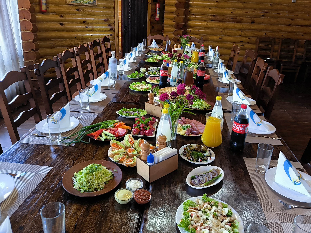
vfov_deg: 49.6
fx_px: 252
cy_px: 99
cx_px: 166
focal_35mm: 28
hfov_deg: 63.4
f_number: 1.7
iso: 1456
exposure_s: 1/33.3
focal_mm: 5.24
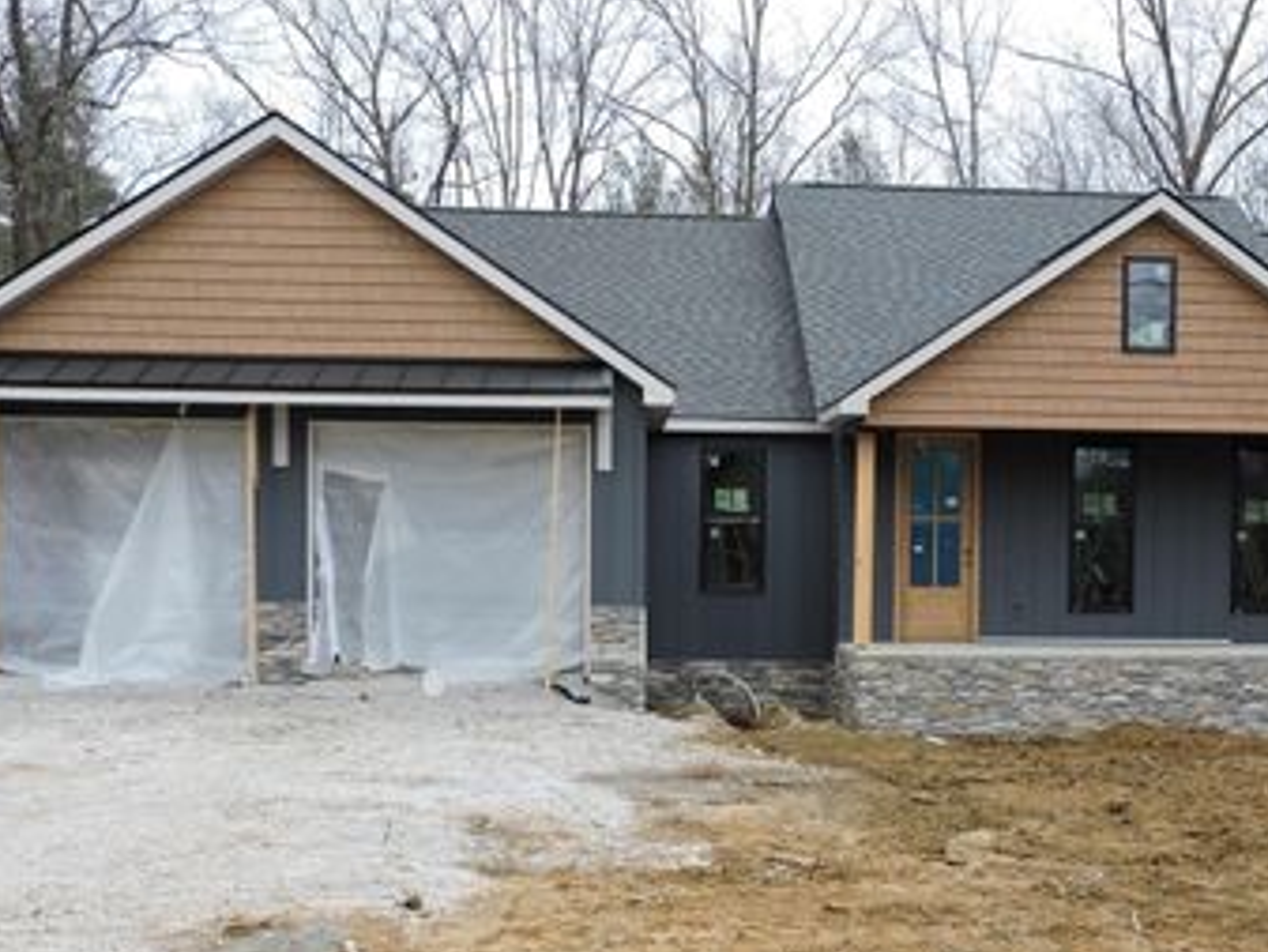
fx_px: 1796
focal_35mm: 49
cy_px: 627
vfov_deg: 29.5
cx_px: 809
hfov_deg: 38.6
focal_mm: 5.9
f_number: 3.2
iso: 100
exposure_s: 1/200
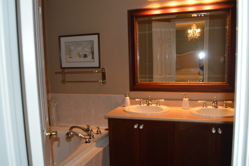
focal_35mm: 30
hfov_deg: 62.0
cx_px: 121
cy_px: 89
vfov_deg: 43.5
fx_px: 207
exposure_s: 1/60
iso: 450
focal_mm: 18
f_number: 3.5
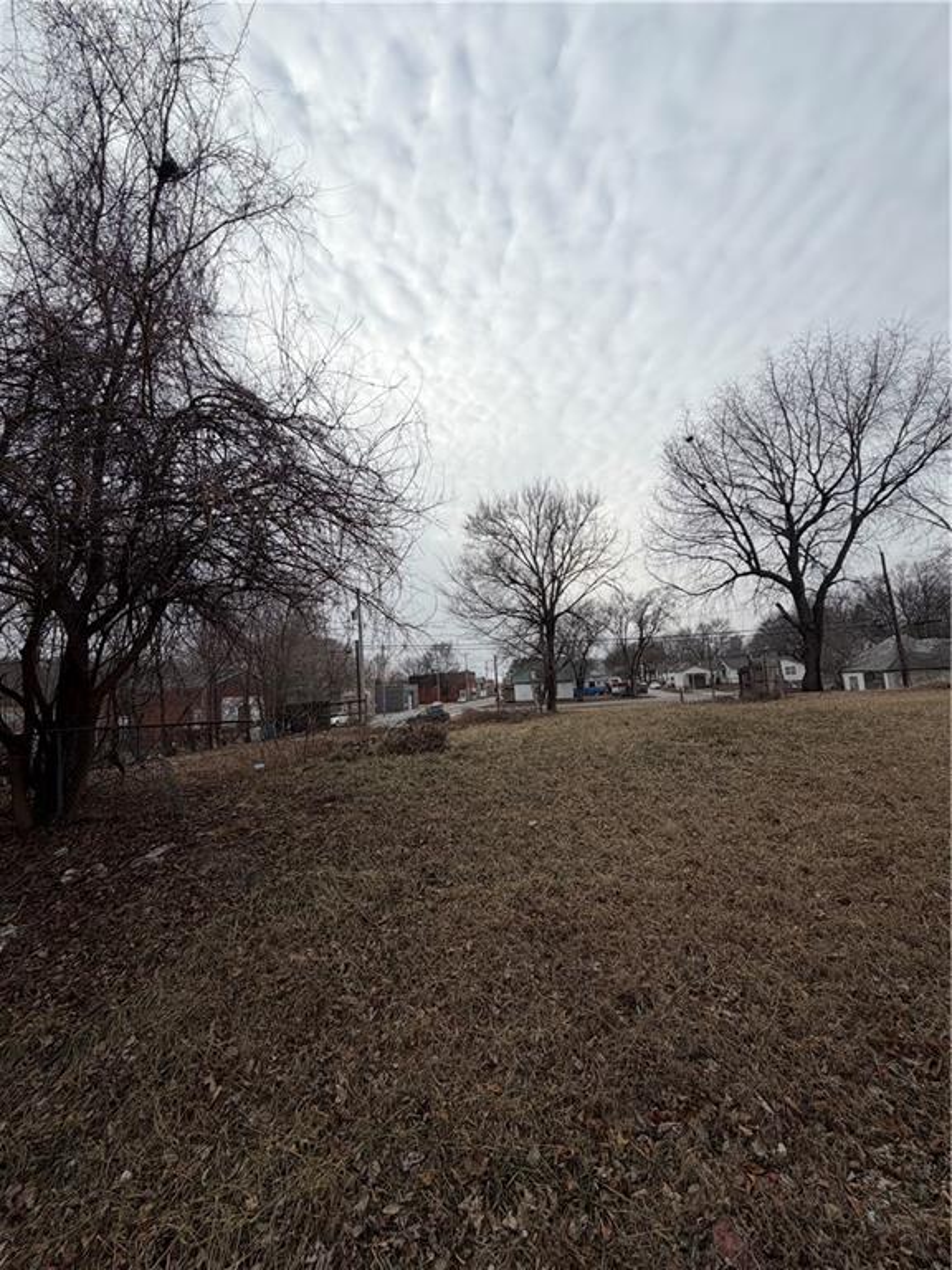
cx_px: 476
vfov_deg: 102.1
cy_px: 635
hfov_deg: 85.7
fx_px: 513
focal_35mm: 14
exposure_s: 1/770
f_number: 2.2
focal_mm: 2.22
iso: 32
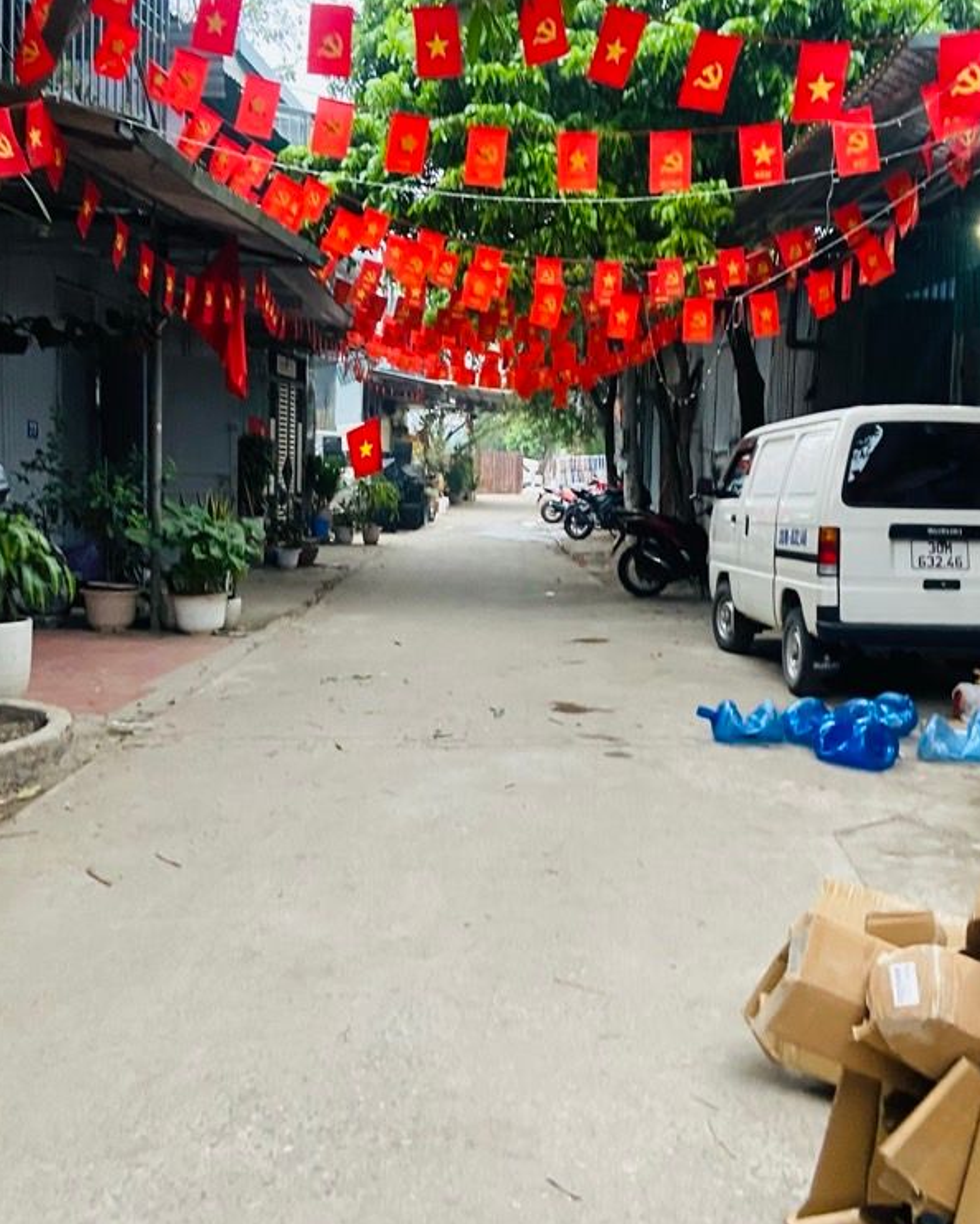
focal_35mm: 35
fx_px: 1268
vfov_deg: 51.4
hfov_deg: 42.2
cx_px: 544
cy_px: 541
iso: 320
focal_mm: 4.25
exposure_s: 1/60
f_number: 1.8
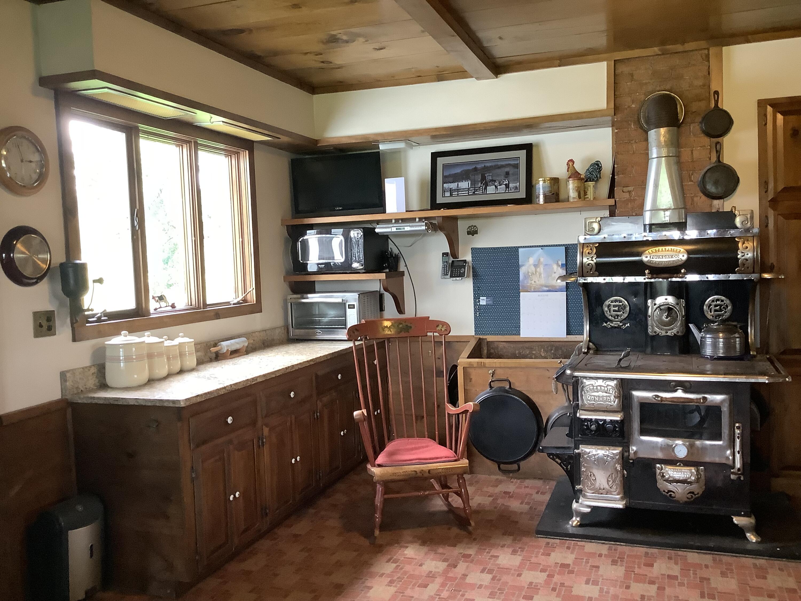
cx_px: 400
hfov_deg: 58.4
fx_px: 717
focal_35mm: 31
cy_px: 300
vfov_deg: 45.4
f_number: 2.4
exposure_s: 1/50
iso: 200
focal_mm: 3.3
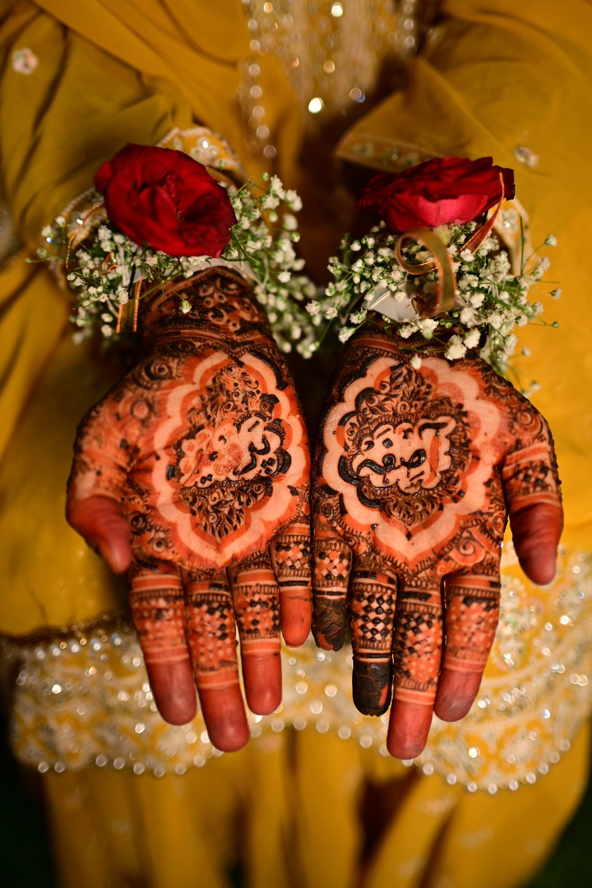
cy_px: 444
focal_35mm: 35
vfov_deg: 54.4
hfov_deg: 37.9
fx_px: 863
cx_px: 296
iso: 160
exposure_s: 1/500
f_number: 1.4
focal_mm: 35
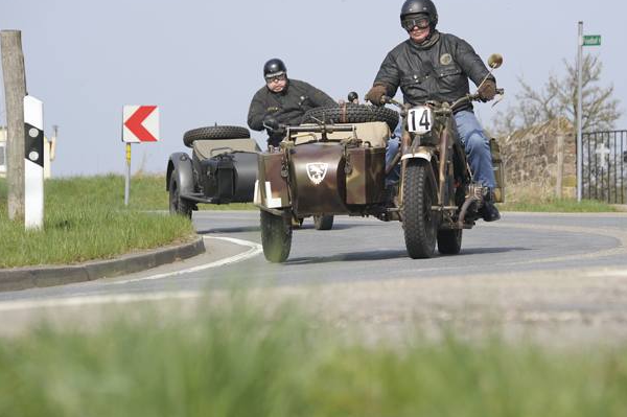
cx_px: 348
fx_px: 3480
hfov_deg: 10.3
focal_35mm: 200
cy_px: 164
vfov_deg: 6.9
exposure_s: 1/500
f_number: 8
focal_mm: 150
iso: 200
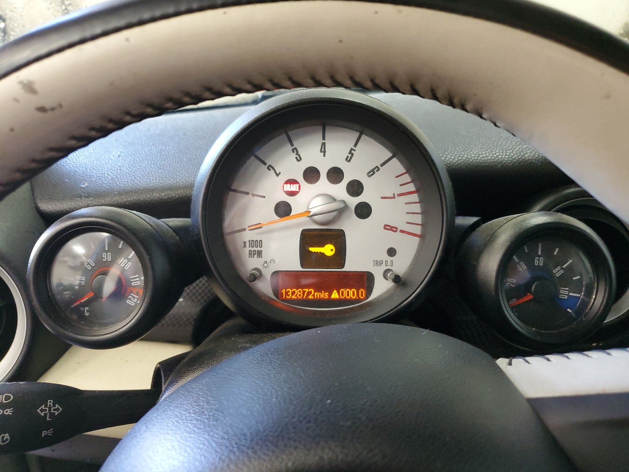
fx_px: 472
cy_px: 236
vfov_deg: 53.1
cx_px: 314
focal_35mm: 26
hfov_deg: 67.3
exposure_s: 1/40
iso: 285
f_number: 1.5
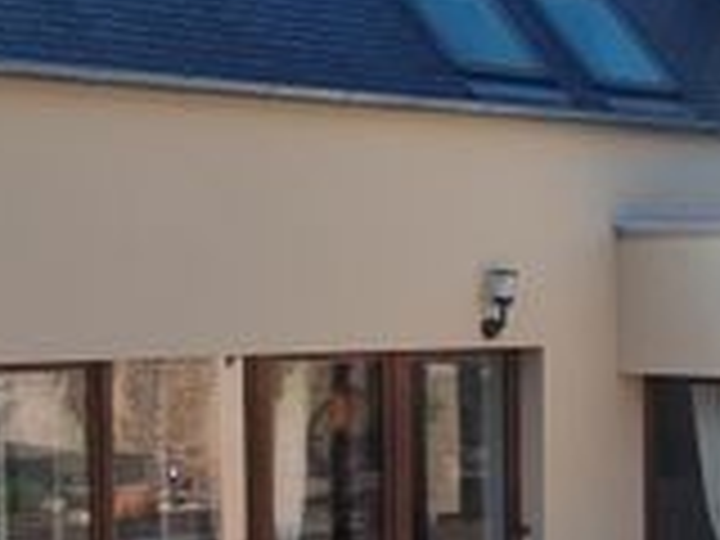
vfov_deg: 16.3
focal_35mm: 90
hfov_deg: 21.2
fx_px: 1872
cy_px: 410
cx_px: 670
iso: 50
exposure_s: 1/570
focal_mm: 6.7
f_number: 1.8
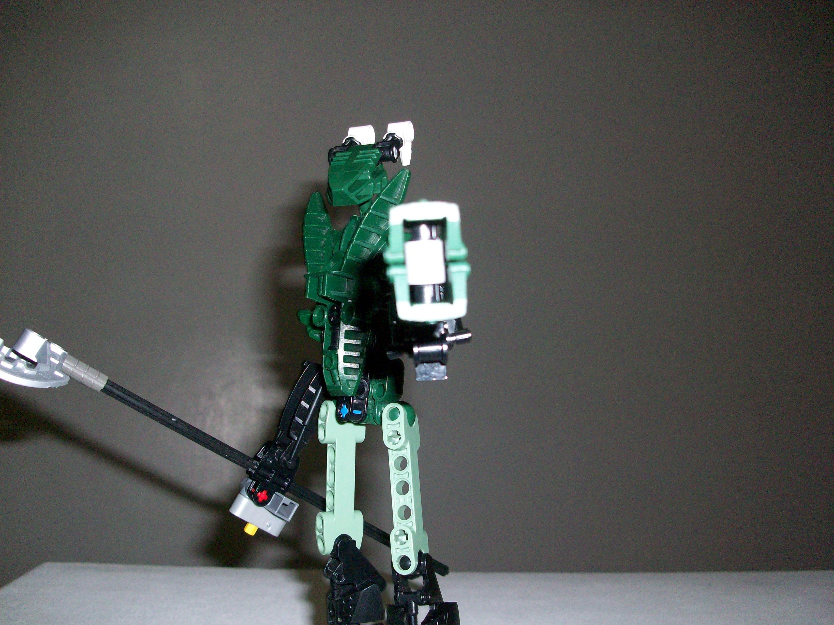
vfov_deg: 41.8
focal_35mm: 34
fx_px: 819
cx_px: 417
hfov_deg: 54.0
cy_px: 312
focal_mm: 5.7
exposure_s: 1/60
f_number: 2.8
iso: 160
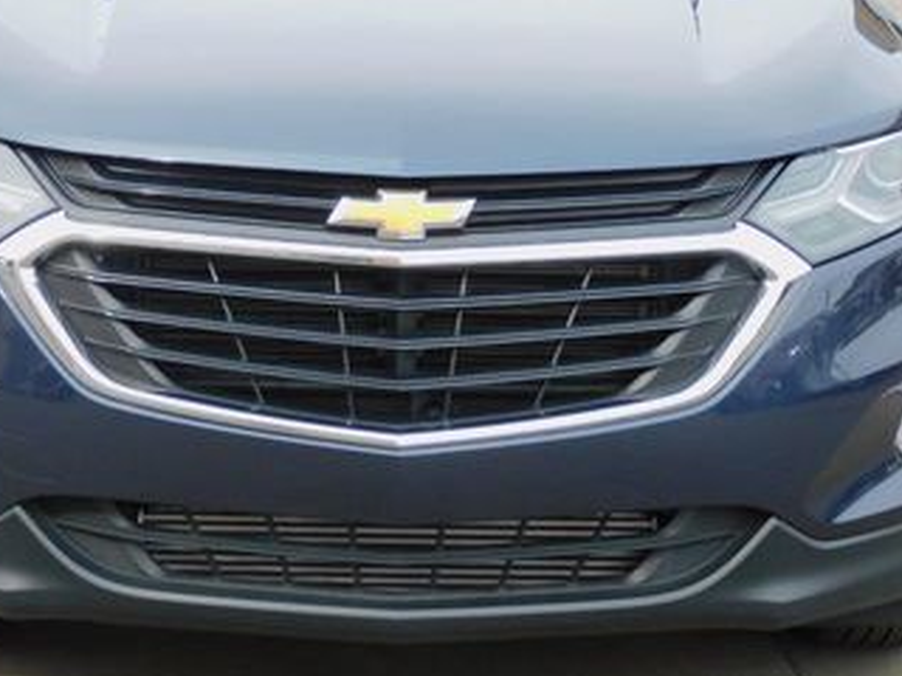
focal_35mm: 90
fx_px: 2345
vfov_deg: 16.4
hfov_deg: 21.8
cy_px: 245
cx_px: 409
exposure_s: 1/250
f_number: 4
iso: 125
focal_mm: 8.1
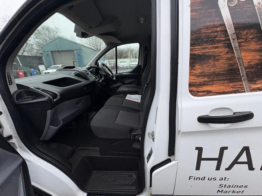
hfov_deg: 102.1
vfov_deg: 85.7
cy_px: 98
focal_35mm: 14
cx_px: 131
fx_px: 106
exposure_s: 1/90
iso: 250
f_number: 2.2
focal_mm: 2.22
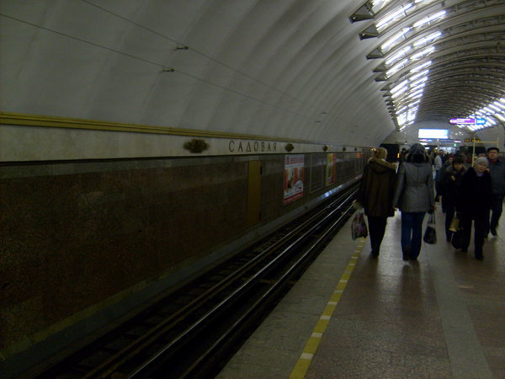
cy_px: 190
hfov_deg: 52.6
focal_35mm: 35
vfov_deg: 40.7
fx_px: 511
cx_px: 252
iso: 80
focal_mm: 5.8
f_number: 2.8
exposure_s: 1/10
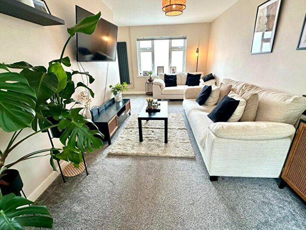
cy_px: 115
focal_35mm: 14
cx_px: 153
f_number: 2.2
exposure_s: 1/100
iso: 125
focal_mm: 2.22
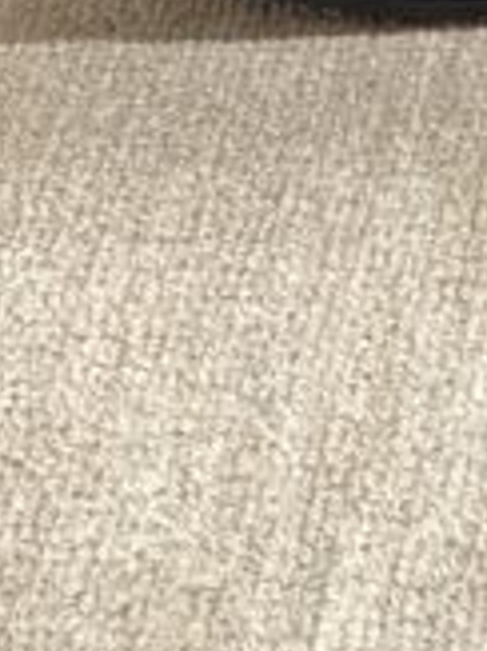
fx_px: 2855
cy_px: -407
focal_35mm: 152
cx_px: 1058
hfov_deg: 9.0
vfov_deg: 12.2
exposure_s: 1/50
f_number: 2.4
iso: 160
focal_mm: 3.3
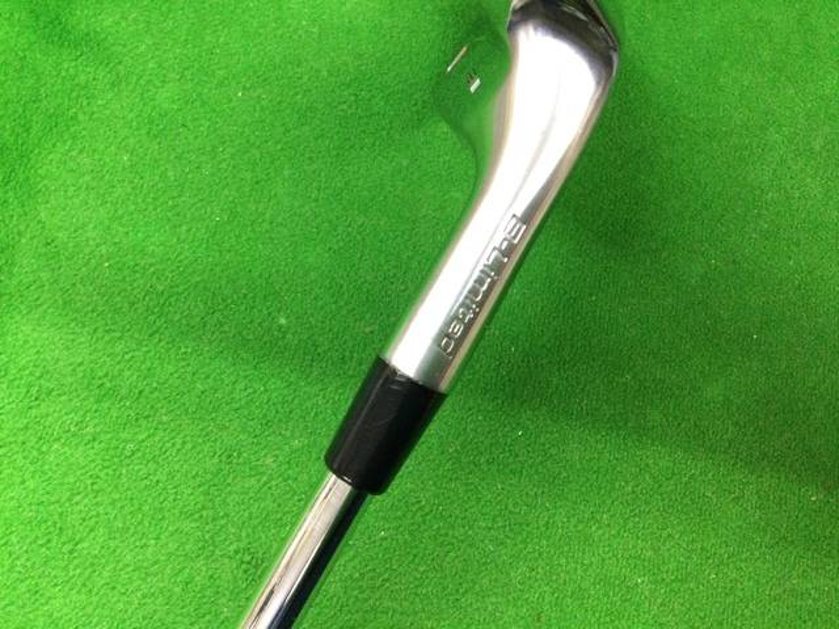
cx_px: 420
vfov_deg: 45.4
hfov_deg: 58.4
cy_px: 314
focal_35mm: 31
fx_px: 751
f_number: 2.4
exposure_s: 1/30
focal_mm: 3.3
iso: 160
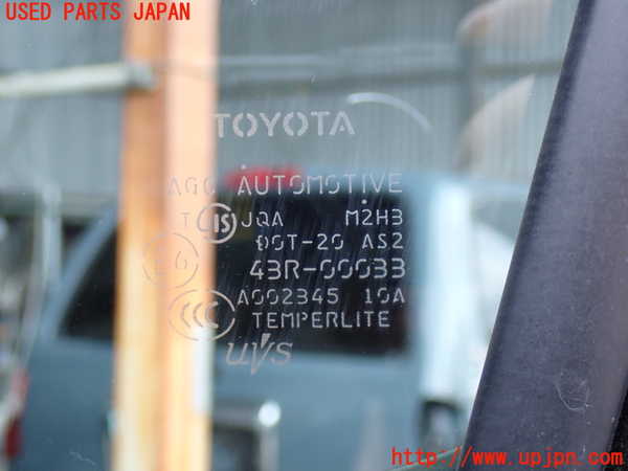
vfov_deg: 21.9
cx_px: 314
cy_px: 236
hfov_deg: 29.0
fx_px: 1216
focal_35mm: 67
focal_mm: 11.88
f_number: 3.8
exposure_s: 1/125
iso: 200
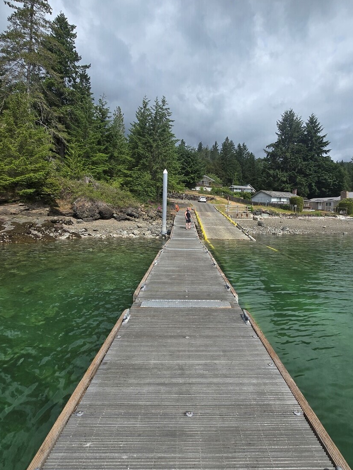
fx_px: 231
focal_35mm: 17
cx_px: 186
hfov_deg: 74.7
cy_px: 213
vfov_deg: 90.8
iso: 50
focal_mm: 2.2
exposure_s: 1/3531
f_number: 2.2
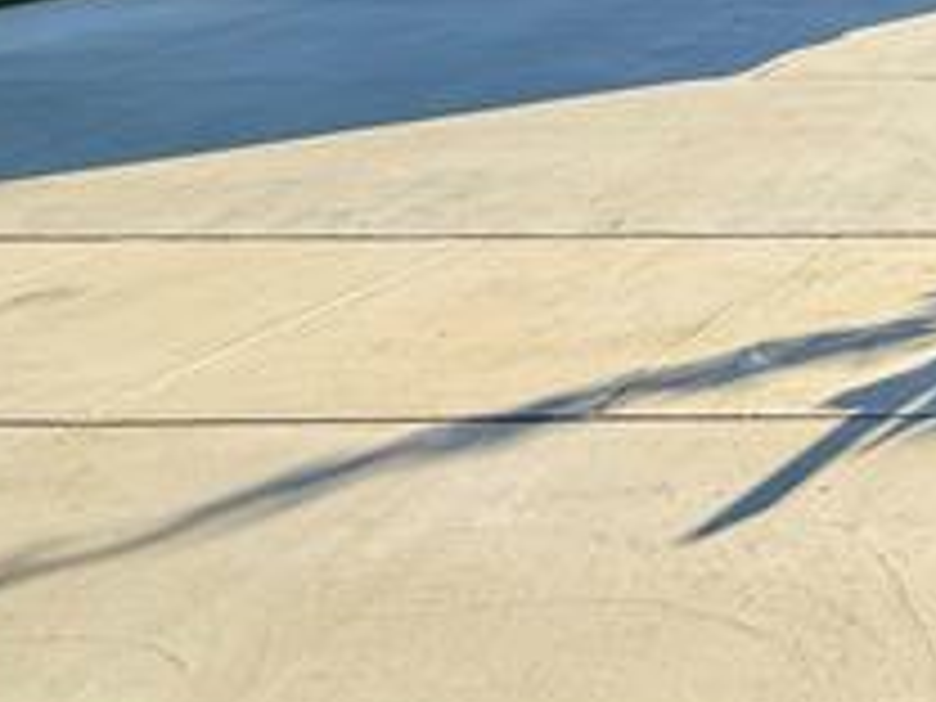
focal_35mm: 43
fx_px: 1163
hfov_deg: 30.6
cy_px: -94
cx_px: 1310
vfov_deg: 29.8
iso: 64
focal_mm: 2.22
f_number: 2.2
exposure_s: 1/374
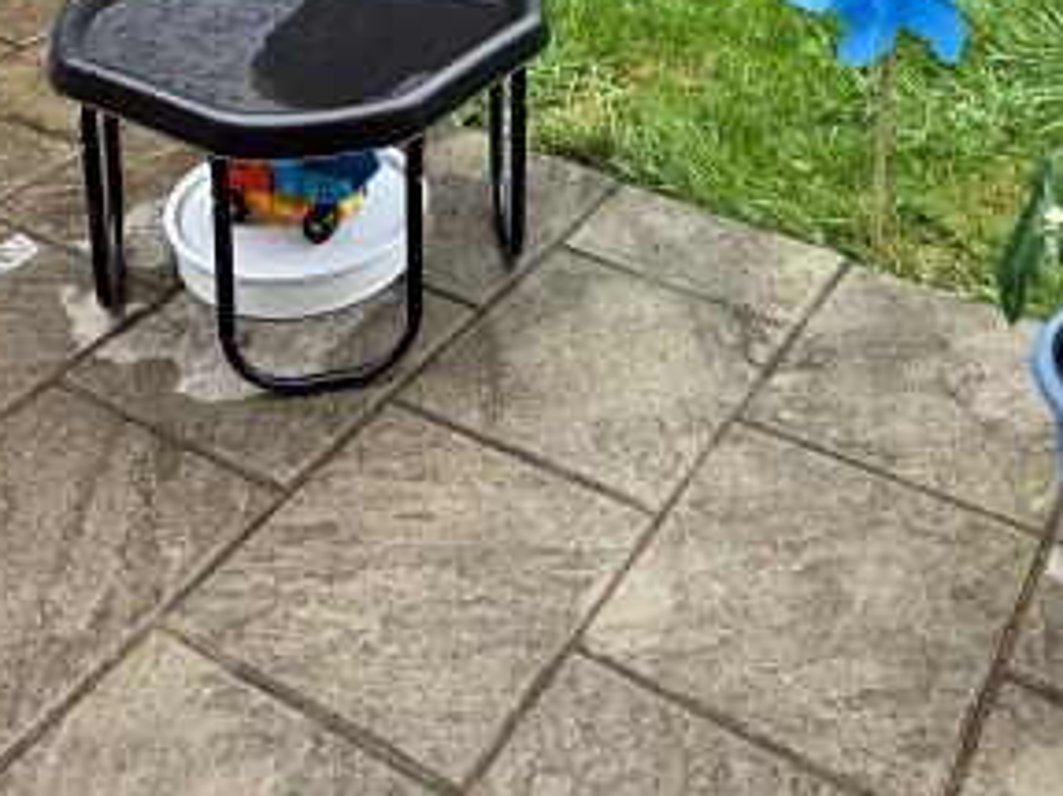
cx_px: 659
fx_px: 1535
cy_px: -289
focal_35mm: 50
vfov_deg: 24.6
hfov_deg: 38.0
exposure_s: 1/99
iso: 50
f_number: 2.2
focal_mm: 2.22
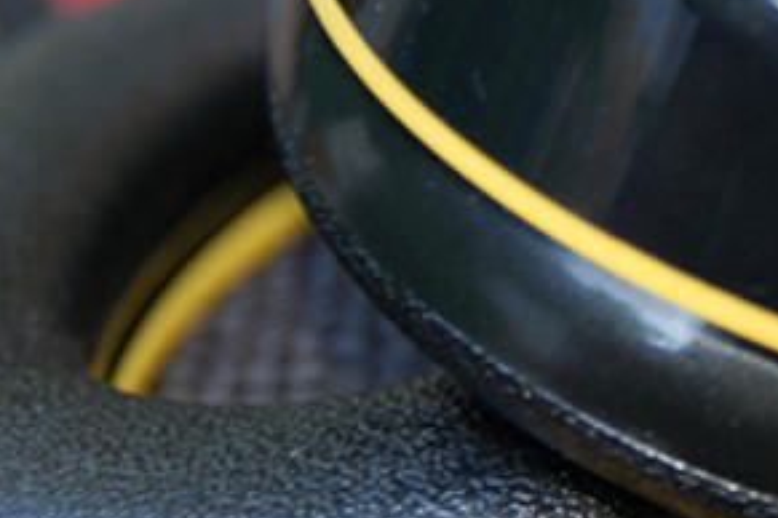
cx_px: 711
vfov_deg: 10.1
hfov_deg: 14.9
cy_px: 84
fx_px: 2939
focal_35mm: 136
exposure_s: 1/30
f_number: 4
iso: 500
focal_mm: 44
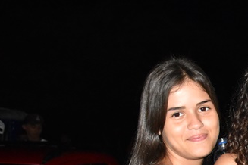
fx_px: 758
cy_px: 203
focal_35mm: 110
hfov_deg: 16.9
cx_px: 371
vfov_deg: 12.1
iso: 3200
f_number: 3.8
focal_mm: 24
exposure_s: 1/100
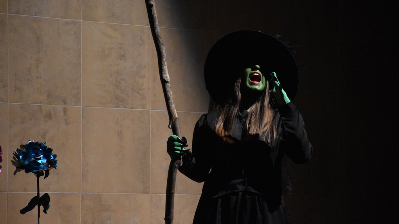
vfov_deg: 5.5
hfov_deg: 9.8
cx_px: 200
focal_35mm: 221
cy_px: 108
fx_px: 2338
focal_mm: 140
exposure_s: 1/400
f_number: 5.6
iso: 5000
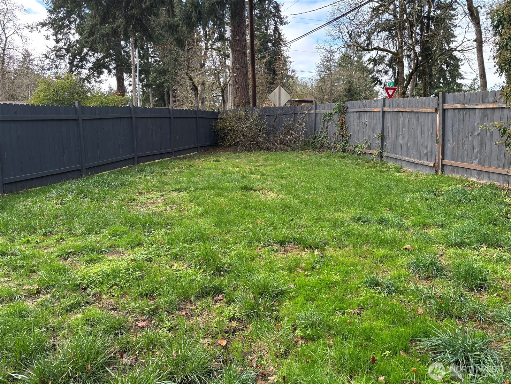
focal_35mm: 26
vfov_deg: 53.1
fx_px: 384
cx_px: 256
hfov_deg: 67.3
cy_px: 192
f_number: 1.6
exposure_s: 1/236
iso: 50
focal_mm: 5.96
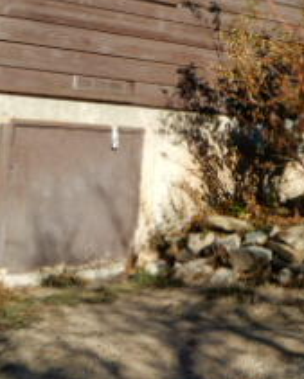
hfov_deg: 20.1
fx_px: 798
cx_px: 371
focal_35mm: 71
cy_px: 43
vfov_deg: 26.0
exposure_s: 1/640
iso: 80
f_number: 3.4
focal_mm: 4.3
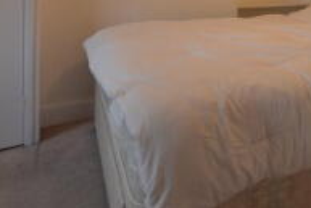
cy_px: -19
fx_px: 320
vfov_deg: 32.0
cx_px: 253
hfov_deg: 48.6
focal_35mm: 37
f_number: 4
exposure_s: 1/60
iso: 400
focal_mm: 10
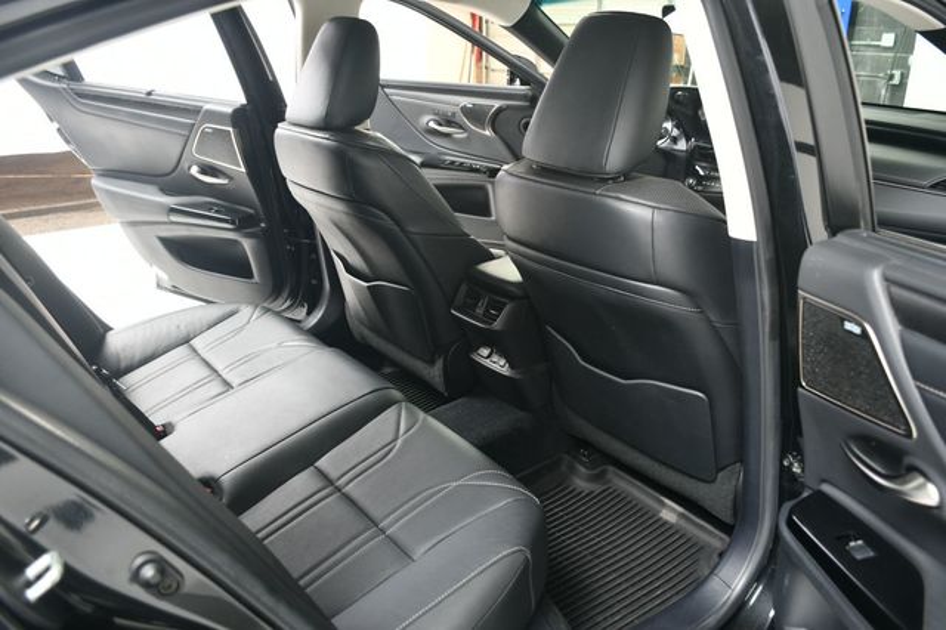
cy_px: 315
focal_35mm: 30
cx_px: 473
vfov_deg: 43.6
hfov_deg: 62.0
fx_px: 788
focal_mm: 20
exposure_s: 1/160
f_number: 3.5
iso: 100
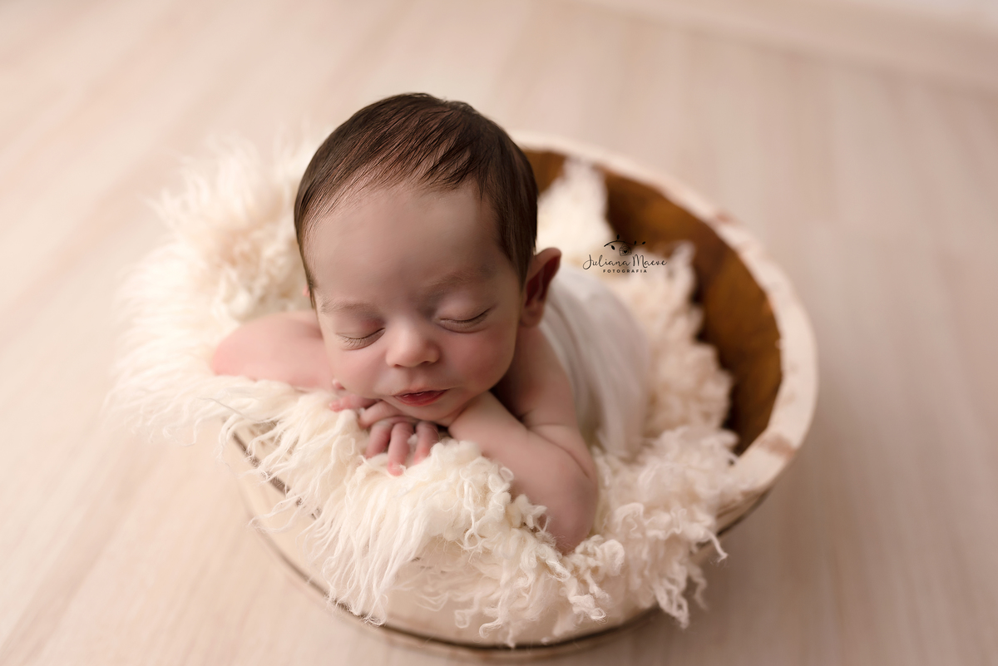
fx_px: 971
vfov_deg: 37.9
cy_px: 333
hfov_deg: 54.4
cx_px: 499
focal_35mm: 35
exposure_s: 1/160
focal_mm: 35
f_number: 2.8
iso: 100
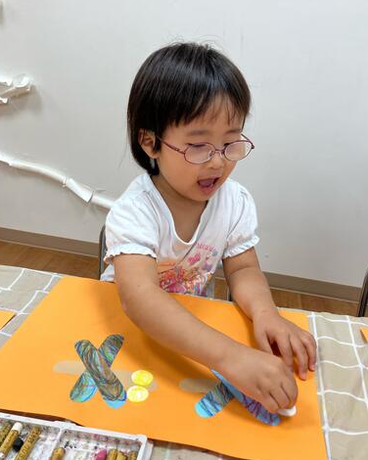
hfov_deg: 47.1
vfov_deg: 57.0
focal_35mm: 31
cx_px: 184
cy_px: 201
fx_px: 422
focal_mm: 3.99
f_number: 1.8
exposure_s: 1/121
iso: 64
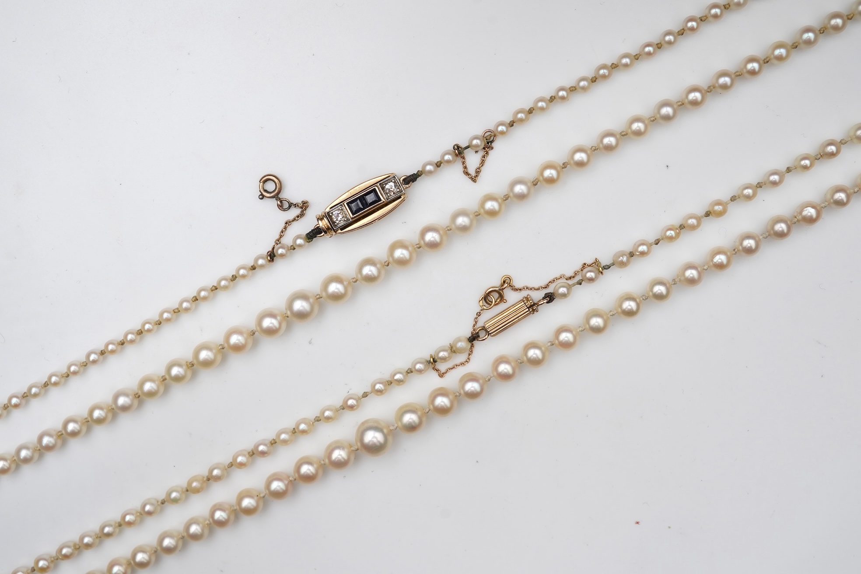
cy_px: 287
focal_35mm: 45
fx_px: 1076
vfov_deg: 29.9
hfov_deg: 43.6
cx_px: 430
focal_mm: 30
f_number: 18
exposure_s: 1/125
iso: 400
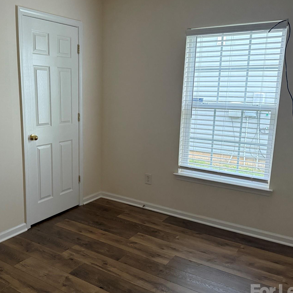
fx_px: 326
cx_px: 104
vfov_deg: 48.4
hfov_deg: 47.9
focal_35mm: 34
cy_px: 151
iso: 500
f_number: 1.78
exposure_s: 1/60
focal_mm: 6.76
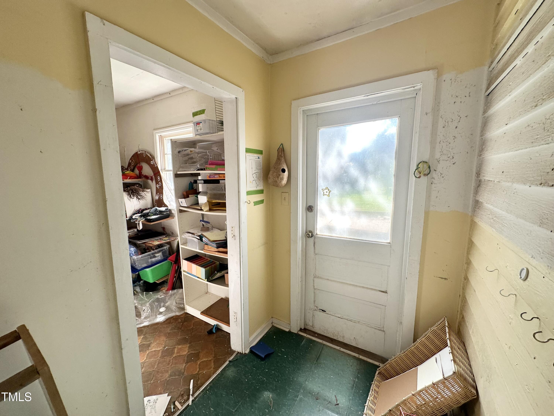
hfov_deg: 102.1
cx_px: 277
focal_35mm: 14
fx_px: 224
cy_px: 208
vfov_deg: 85.7
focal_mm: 2.22
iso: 50
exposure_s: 1/99
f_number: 2.2
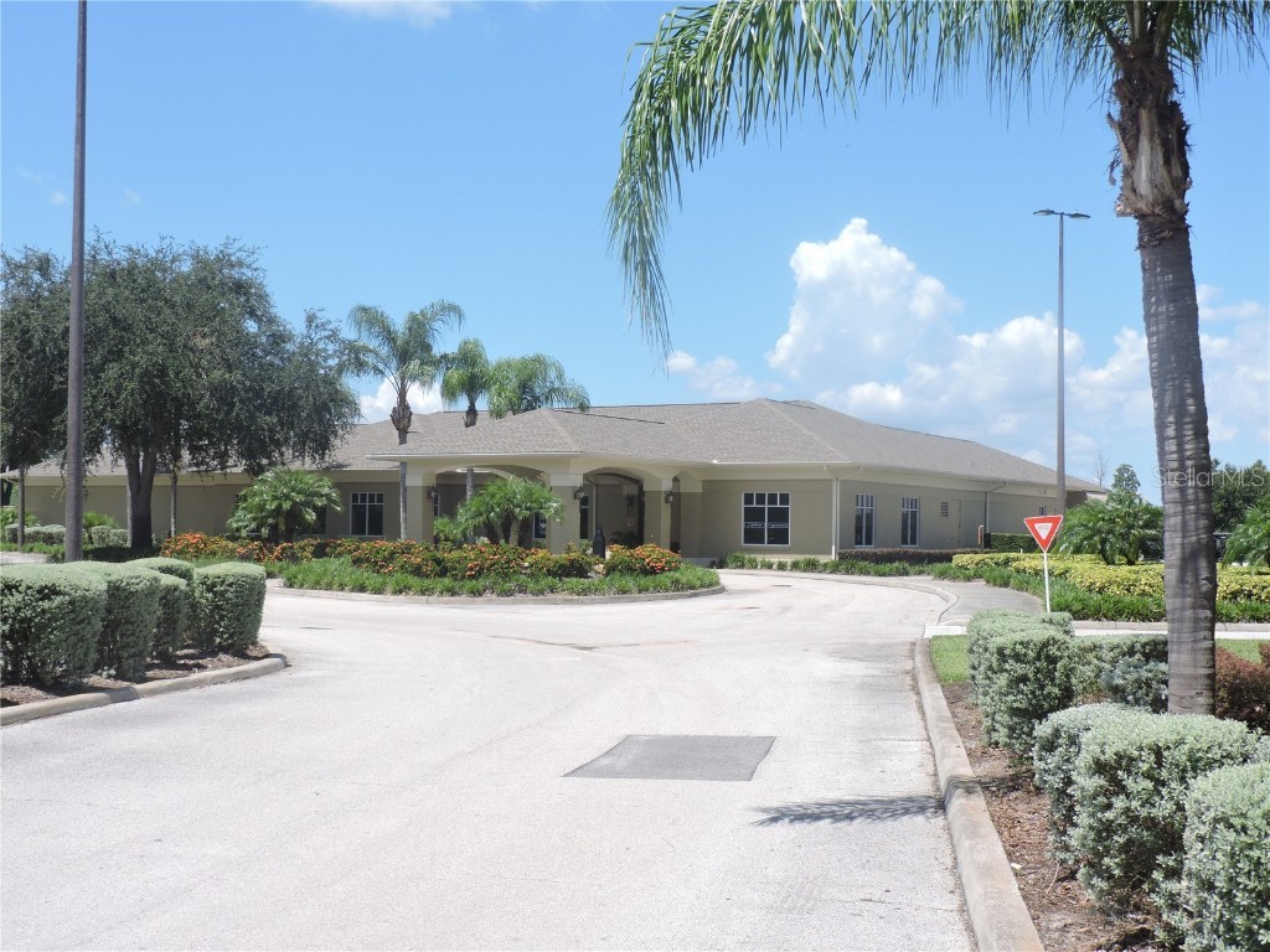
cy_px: 476
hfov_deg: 43.9
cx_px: 635
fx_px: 1578
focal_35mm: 43
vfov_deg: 33.6
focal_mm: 7.7
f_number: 3.4
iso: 100
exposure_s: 1/800
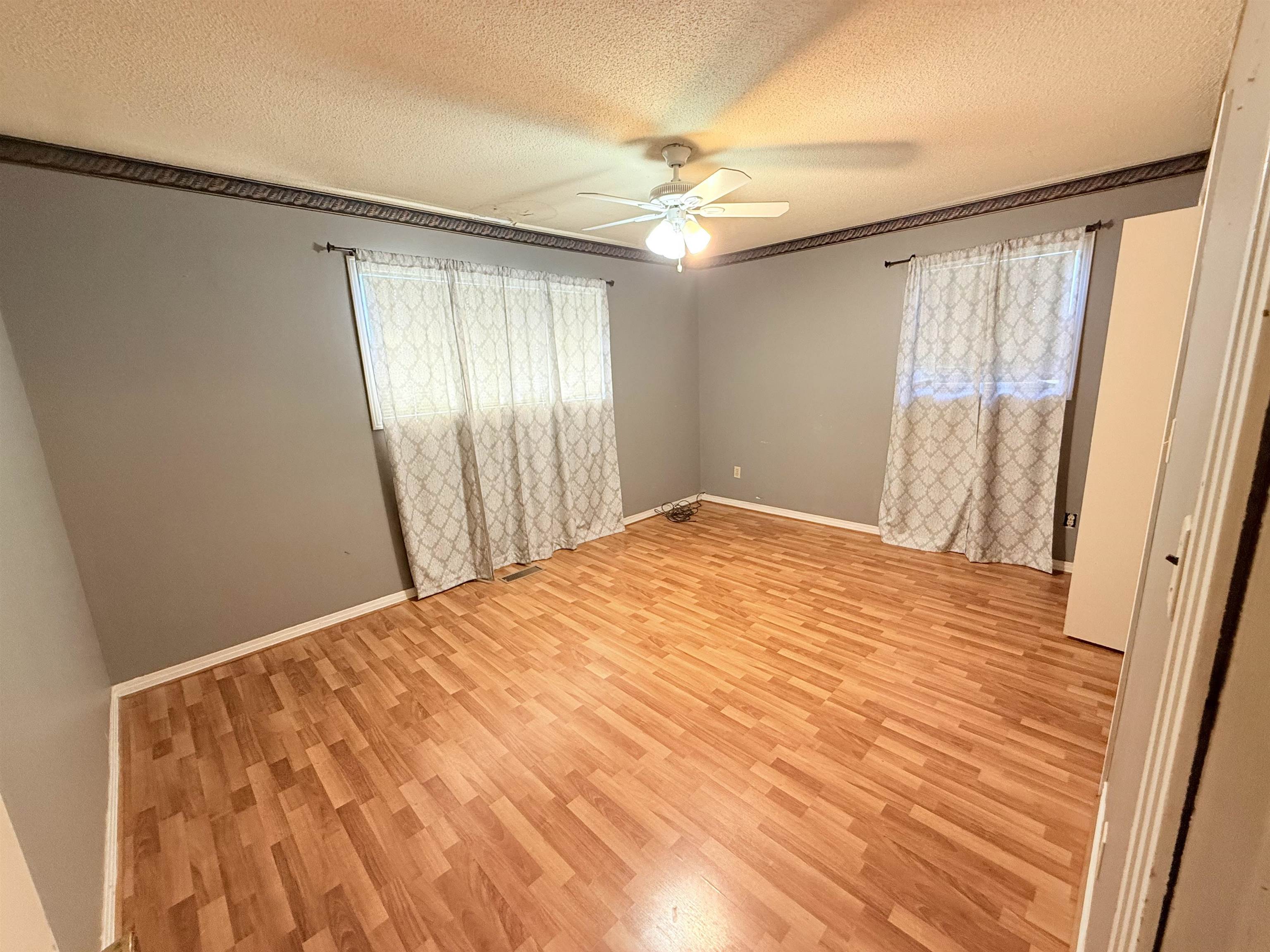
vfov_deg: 85.7
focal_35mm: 14
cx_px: 635
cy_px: 476
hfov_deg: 102.1
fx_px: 514
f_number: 2.2
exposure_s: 1/60
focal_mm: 2.22
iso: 320
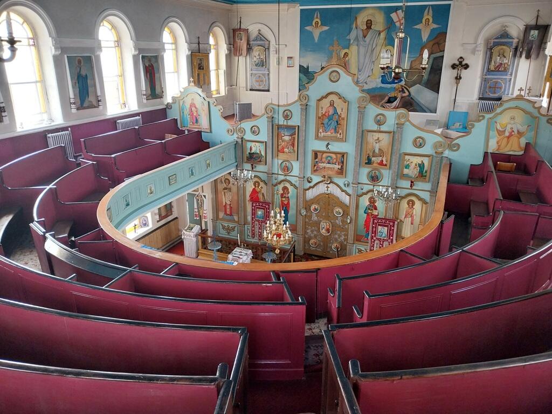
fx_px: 415
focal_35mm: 26
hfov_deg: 67.3
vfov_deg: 53.1
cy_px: 207
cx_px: 276
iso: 125
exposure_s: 1/50
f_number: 1.8
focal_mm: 4
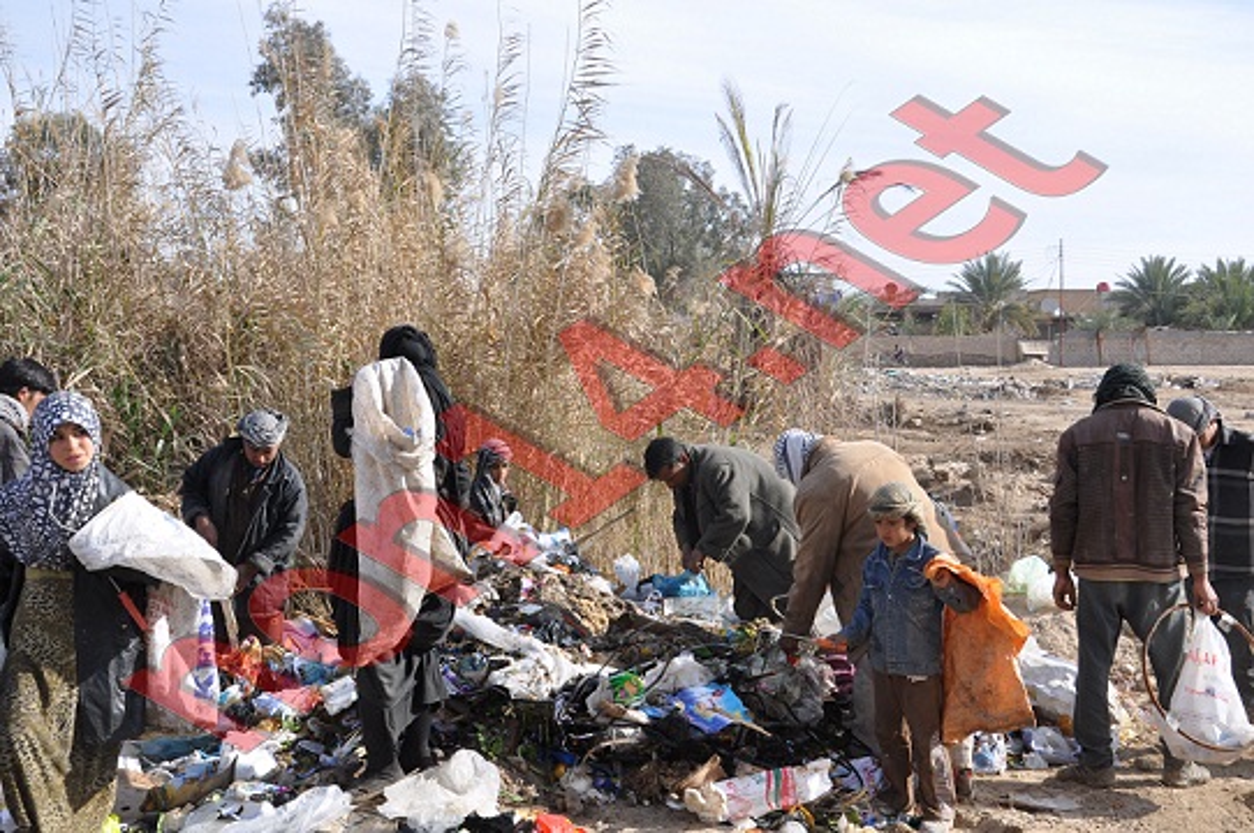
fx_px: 1357
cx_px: 627
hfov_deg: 49.6
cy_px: 416
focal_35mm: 39
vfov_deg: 34.1
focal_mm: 26
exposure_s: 1/125
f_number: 11
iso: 200
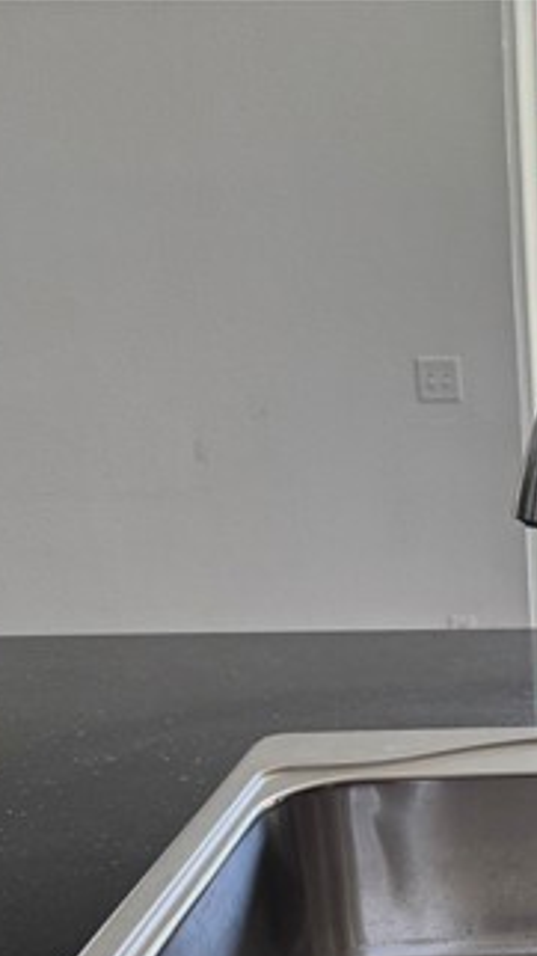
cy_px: 710
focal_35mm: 52
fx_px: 1317
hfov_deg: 20.8
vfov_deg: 38.9
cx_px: 715
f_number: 1.78
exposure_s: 1/253
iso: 64
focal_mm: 6.76
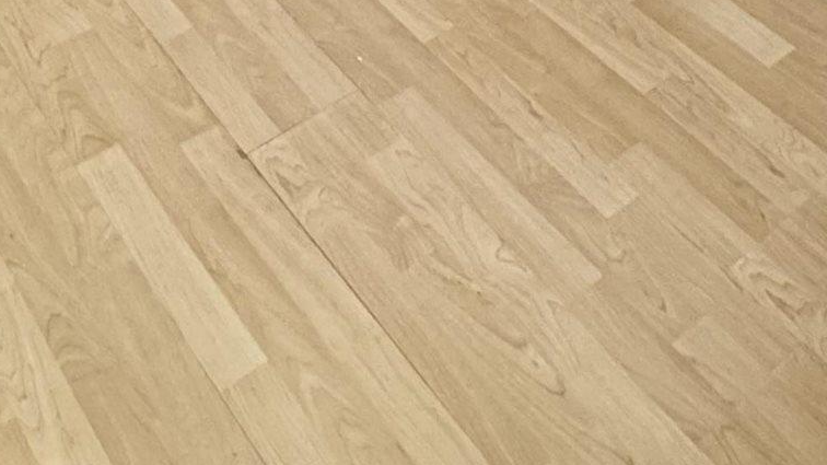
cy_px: -636
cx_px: 582
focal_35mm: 62
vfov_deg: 13.9
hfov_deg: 33.4
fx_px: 1359
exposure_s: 1/120
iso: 250
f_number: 2.2
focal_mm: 2.22
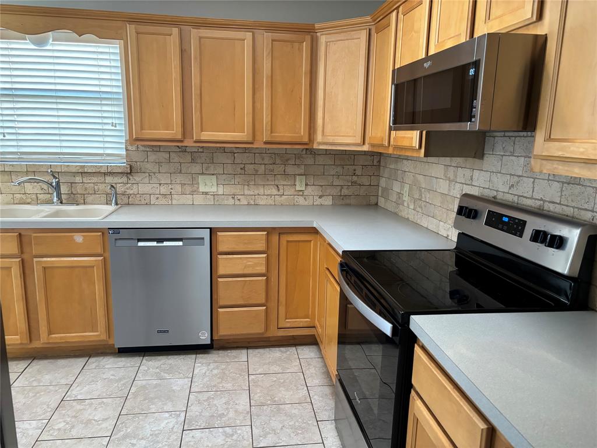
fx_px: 448
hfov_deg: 67.3
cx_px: 298
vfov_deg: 53.1
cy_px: 224
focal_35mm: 26
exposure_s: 1/60
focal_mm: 5.96
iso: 400
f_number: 1.6
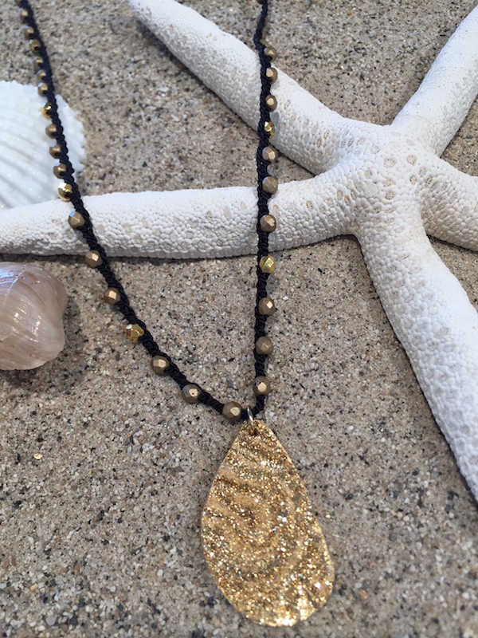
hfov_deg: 48.2
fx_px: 534
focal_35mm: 29
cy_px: 319
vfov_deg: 61.7
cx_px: 239
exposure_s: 1/120
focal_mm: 4.15
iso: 50
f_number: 2.2
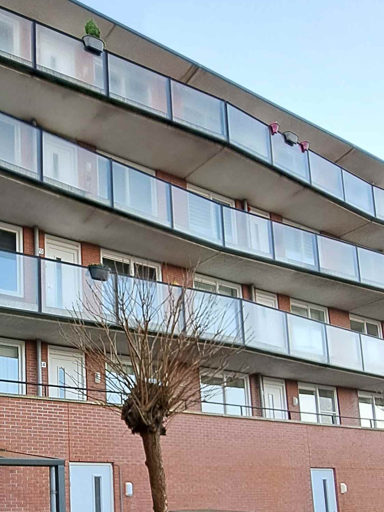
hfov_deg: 38.5
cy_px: 433
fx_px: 518
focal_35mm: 35
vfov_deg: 48.6
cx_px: 57
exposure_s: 1/50
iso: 50
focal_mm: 1.74
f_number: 2.2
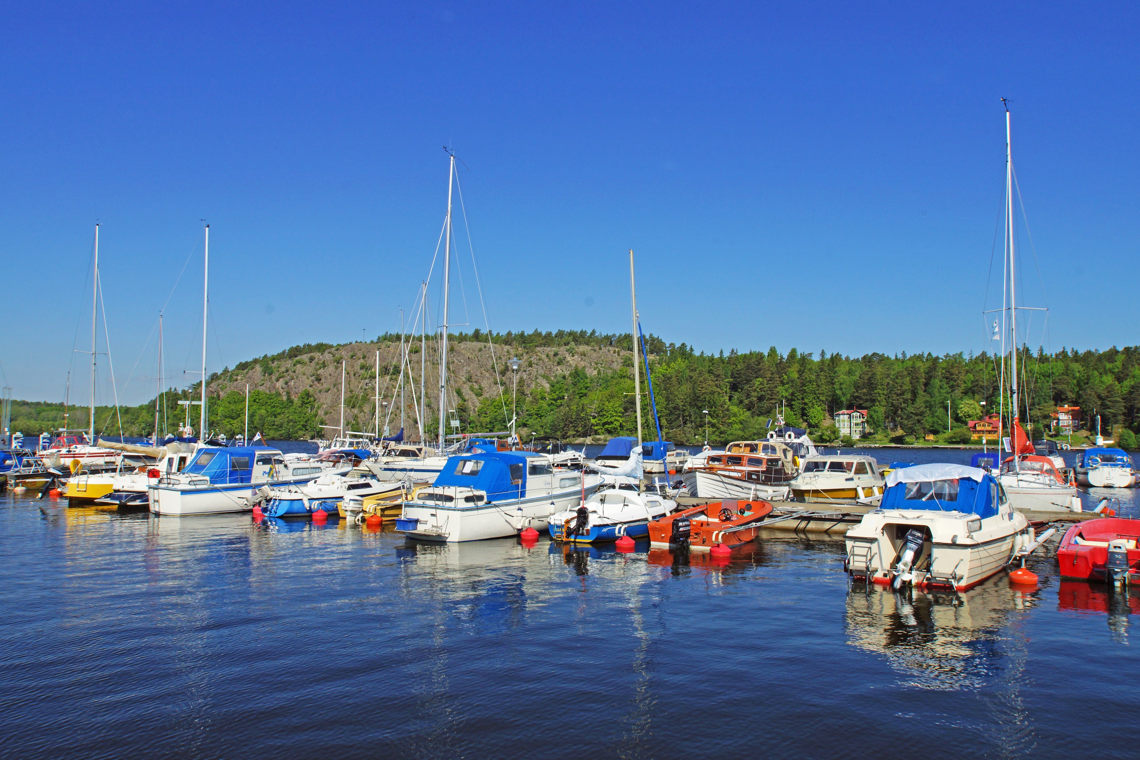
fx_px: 855
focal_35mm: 27
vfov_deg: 47.9
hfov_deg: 67.4
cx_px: 570
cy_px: 380
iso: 100
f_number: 16
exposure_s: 1/160
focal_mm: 18
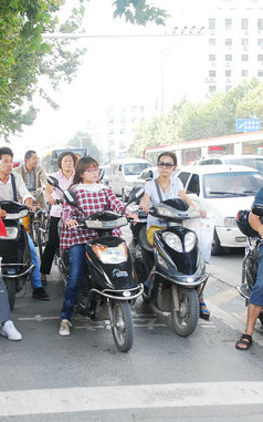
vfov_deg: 38.2
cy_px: 220
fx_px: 608
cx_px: 27
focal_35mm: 53
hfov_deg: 23.7
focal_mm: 22
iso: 200
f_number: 4
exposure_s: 1/60
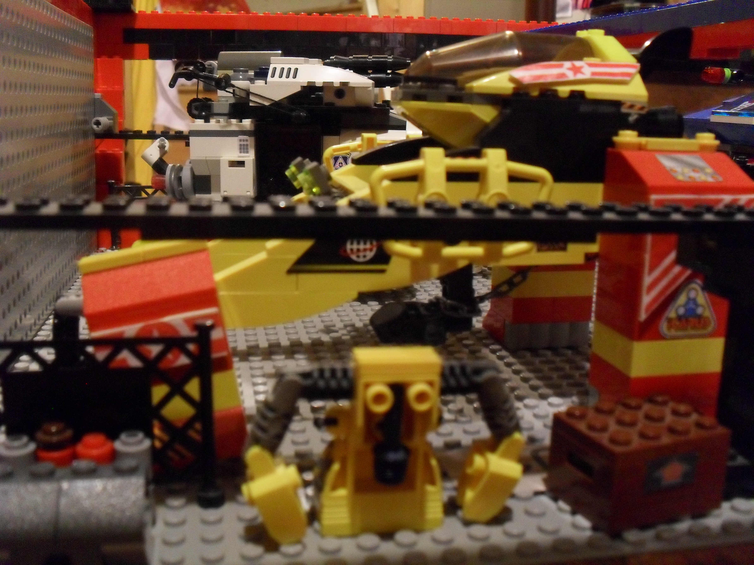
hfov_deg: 52.6
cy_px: 282
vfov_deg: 40.7
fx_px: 762
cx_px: 377
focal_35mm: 35
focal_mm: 6.3
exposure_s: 1/8
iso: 400
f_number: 3.2
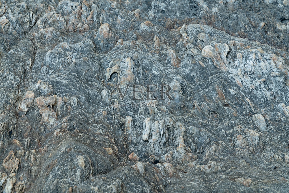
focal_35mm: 70
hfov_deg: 28.8
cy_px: 96
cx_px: 144
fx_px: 562
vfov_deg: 19.5
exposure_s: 1/125
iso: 400
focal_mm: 70
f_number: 10
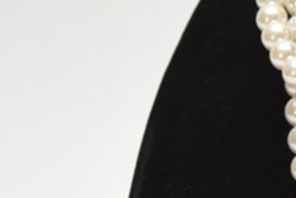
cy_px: 44
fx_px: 3220
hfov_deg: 5.2
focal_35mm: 391
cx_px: 536
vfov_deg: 3.5
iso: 1600
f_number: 5.6
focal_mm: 55
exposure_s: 1/60
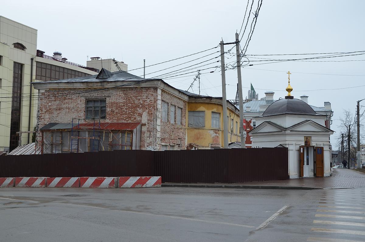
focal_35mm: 39
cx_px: 182
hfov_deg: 49.6
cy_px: 121
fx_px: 395
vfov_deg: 34.1
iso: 160
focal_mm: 26
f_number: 8
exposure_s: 1/250
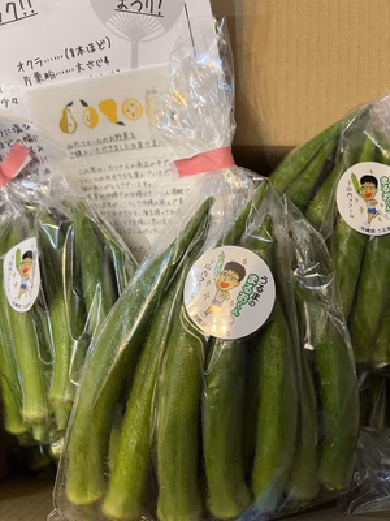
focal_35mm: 26
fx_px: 391
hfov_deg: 53.1
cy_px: 260
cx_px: 195
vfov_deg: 67.3
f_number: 1.5
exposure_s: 1/50
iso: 160
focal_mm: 5.7
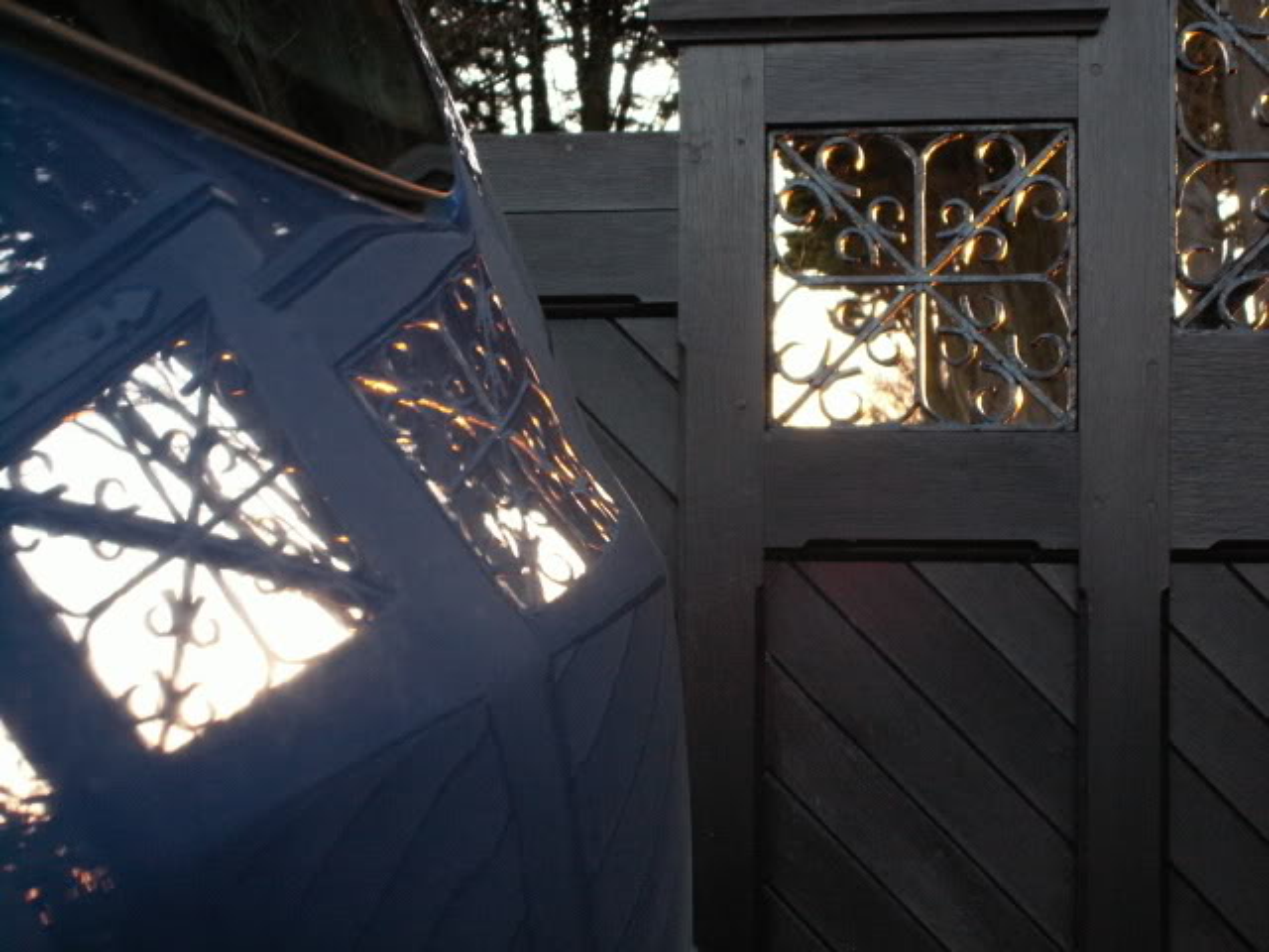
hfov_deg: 31.2
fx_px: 2273
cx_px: 634
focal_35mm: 62
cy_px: 476
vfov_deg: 23.7
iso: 160
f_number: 3.2
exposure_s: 1/30
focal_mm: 10.28
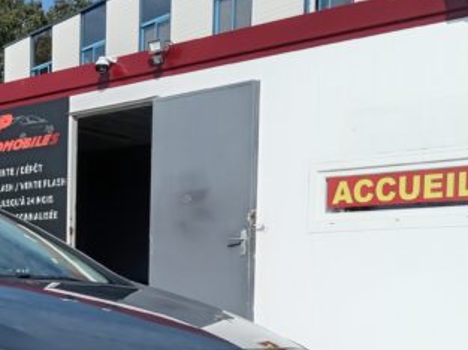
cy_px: 344
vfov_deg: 22.1
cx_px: 48
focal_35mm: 64
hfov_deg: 29.1
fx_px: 864
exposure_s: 1/1007
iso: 102
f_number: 1.8
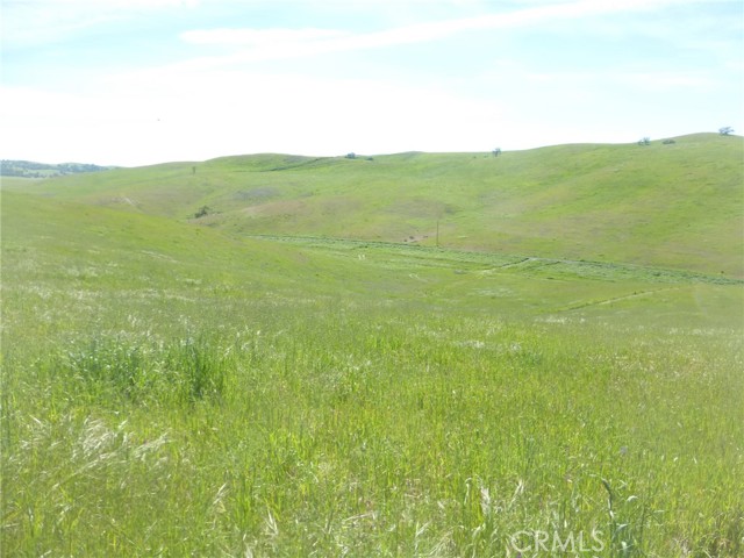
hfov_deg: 71.6
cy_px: 279
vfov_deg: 56.8
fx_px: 516
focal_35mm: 24
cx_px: 372
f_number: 4
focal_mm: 4.3
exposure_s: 1/400
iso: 100
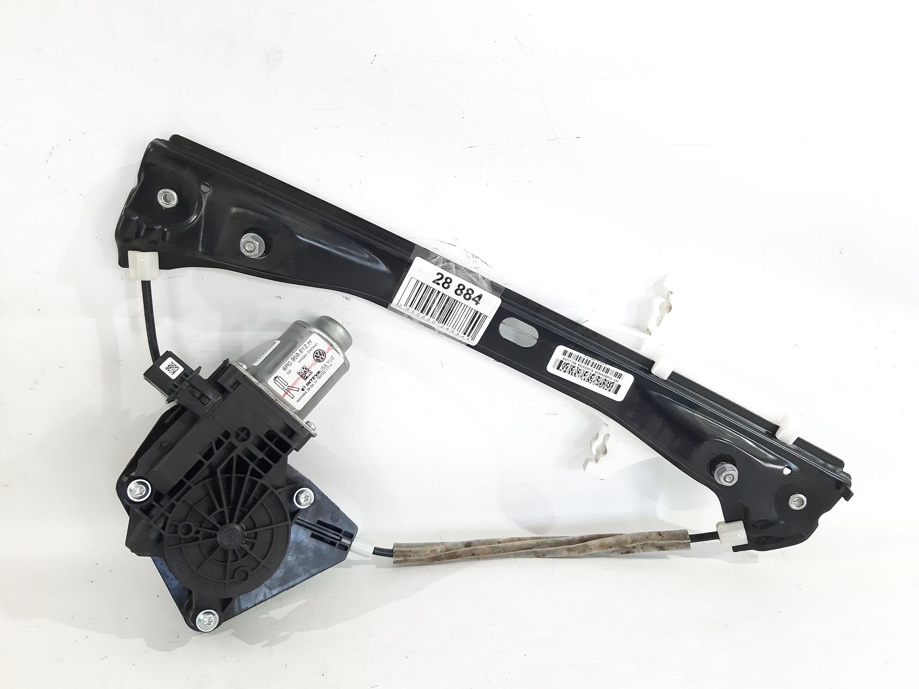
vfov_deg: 51.3
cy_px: 344
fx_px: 717
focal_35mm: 27
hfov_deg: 65.3
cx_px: 460
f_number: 1.7
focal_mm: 3.93
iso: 200
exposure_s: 1/50
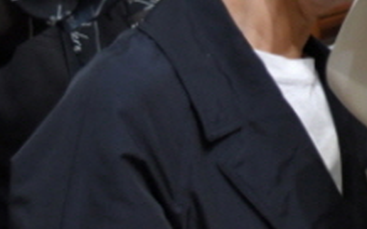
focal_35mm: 126
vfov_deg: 10.1
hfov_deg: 15.3
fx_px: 1260
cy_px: -95
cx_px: 546
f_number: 3.8
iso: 800
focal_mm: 22
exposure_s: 1/160
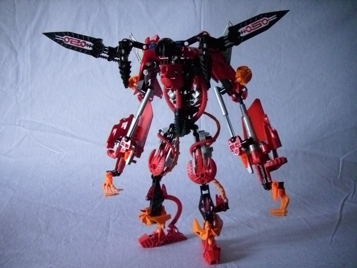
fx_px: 320
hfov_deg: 58.4
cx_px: 178
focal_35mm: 31
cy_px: 134
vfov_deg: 45.4
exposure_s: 1/60
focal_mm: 6.2
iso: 800
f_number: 2.8
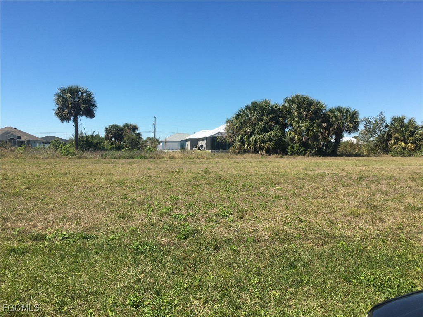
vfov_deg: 48.2
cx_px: 212
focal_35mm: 29
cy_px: 158
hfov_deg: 61.7
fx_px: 354
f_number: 2.2
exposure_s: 1/1451
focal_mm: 4.15
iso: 25
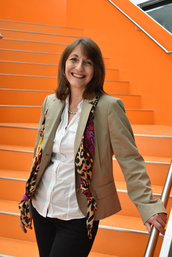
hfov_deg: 22.6
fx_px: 430
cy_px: 128
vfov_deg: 33.4
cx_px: 86
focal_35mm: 60
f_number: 4.8
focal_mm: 40
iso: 1600
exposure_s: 1/160
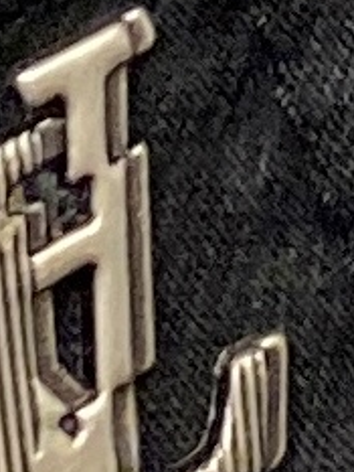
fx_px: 1676
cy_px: 381
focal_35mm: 123
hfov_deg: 11.8
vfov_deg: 15.9
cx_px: -49
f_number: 1.8
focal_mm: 4.25
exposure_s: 1/122
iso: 100
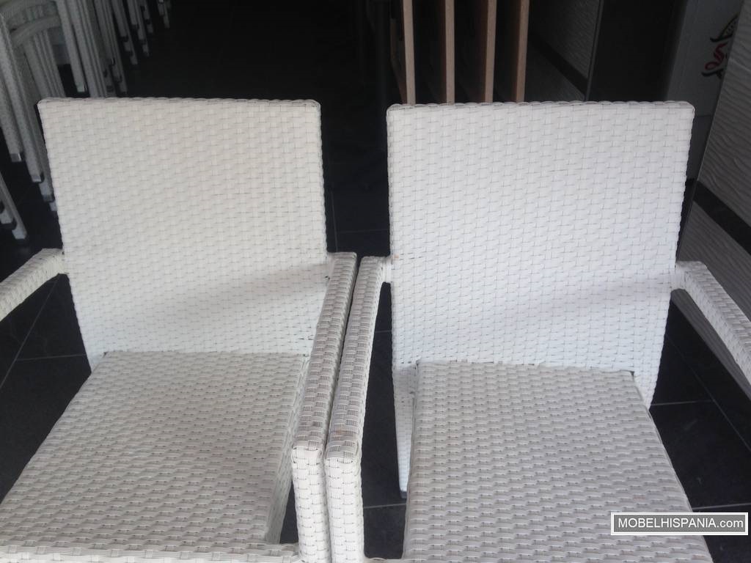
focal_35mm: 33
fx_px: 716
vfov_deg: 42.9
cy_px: 282
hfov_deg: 55.4
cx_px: 376
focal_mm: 4.12
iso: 50
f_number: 2.4
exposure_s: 1/225
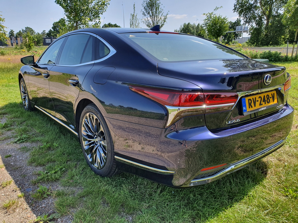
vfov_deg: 53.1
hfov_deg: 67.3
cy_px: 112
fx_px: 224
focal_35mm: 26
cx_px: 149
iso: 50
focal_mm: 4.3
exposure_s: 1/558
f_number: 2.4
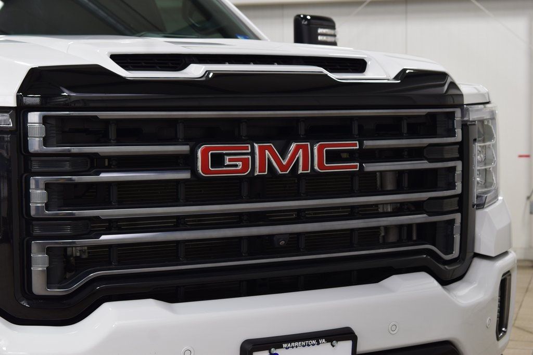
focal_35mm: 75
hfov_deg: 27.0
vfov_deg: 18.2
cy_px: 178
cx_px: 266
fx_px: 1110
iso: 400
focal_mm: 50
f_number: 6.3
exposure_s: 1/15
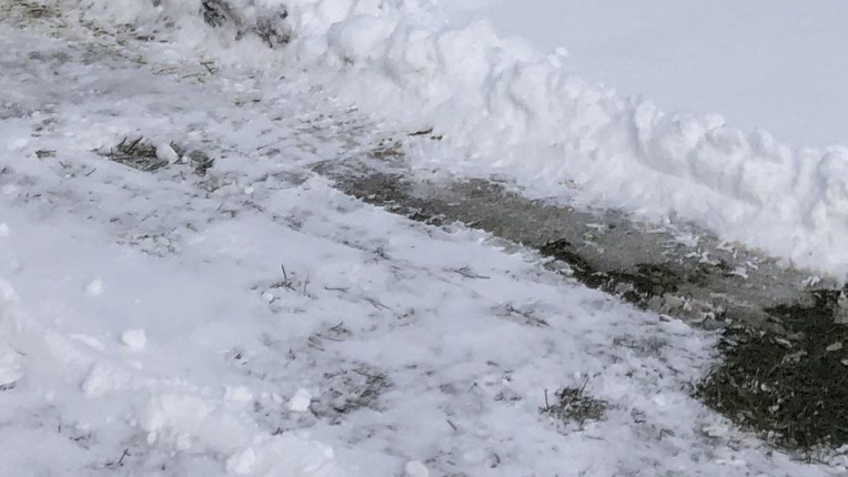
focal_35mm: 92
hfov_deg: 23.2
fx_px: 2069
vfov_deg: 11.9
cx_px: 398
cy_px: -439
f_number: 1.8
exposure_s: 1/2404
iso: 20
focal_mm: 4
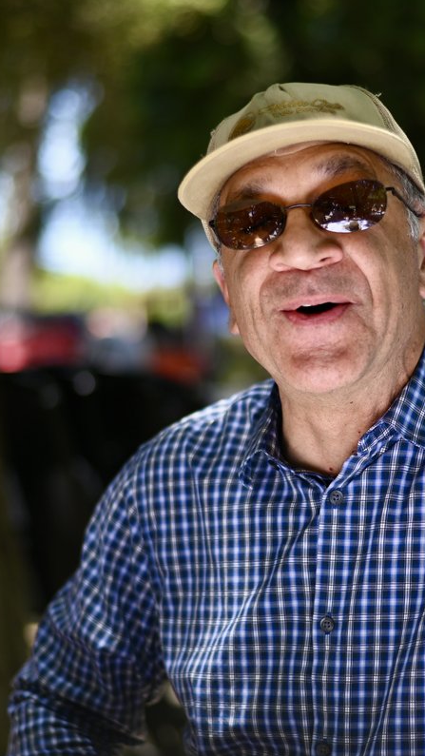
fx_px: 1583
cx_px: 334
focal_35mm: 79
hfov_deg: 15.2
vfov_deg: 26.9
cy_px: 378
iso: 100
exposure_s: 1/800
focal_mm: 50
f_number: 1.8
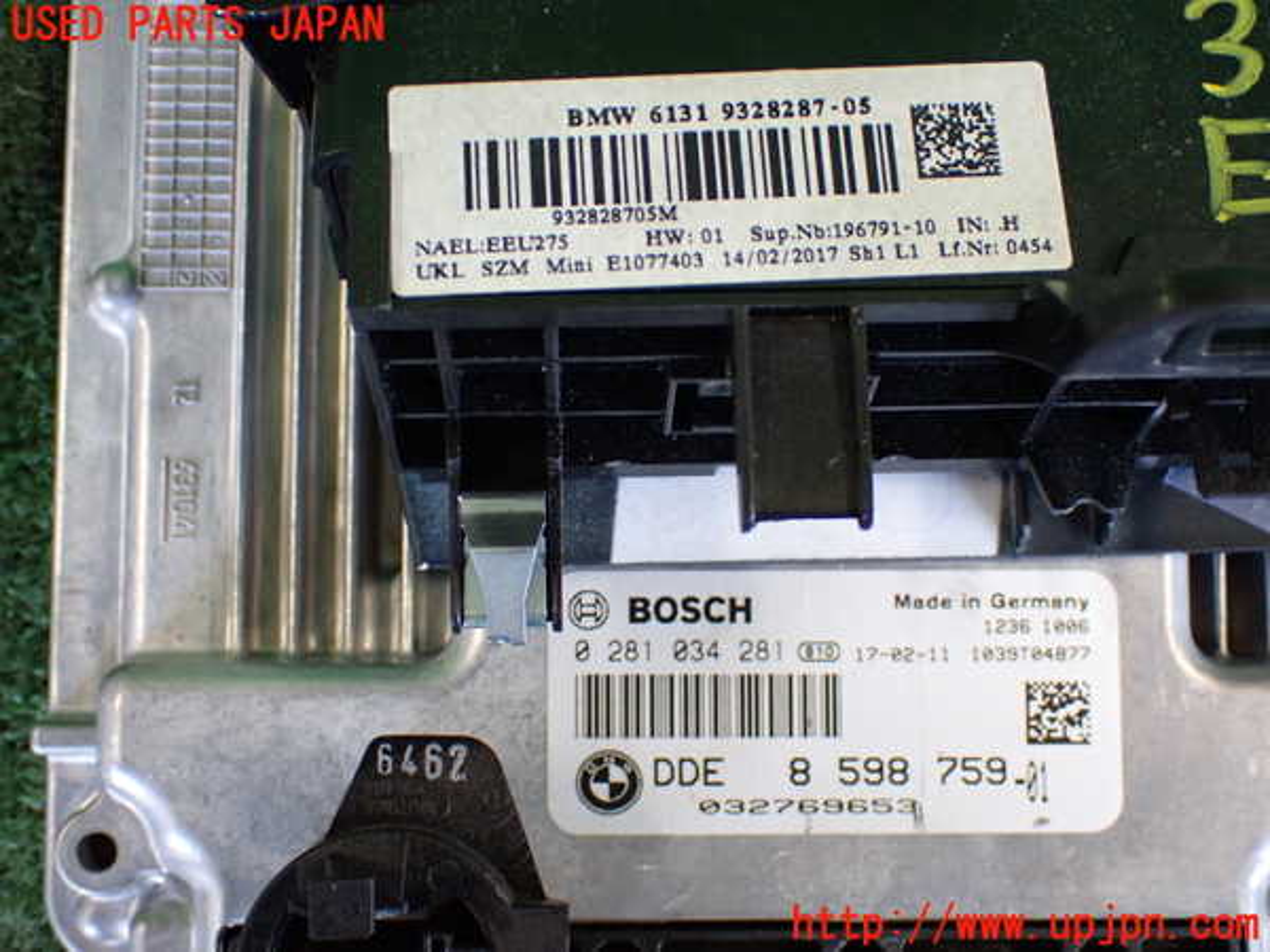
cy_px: 476
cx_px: 635
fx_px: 1834
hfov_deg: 38.2
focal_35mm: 50
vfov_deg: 29.1
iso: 800
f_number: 3.2
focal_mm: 9.01
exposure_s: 1/60
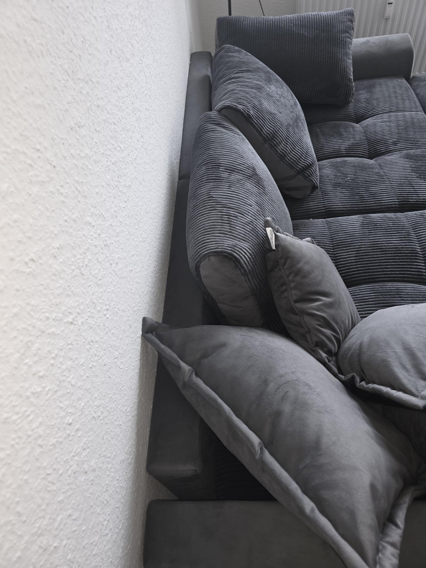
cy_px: 284
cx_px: 213
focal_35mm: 23
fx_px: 377
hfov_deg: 58.9
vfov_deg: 73.9
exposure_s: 1/20
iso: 800
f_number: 1.7
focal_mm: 6.3
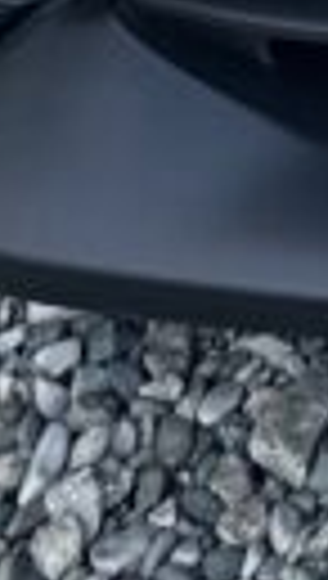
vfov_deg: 10.9
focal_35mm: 121
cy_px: -1196
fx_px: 1862
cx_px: 930
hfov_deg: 8.6
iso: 40
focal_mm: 2.22
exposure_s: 1/147
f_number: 2.2
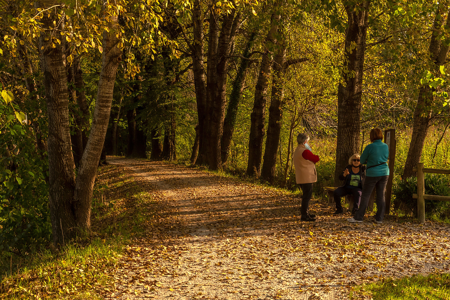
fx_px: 844
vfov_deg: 20.2
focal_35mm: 68
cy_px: 150
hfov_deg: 29.9
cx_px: 225
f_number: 9
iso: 100
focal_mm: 45
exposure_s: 1/50
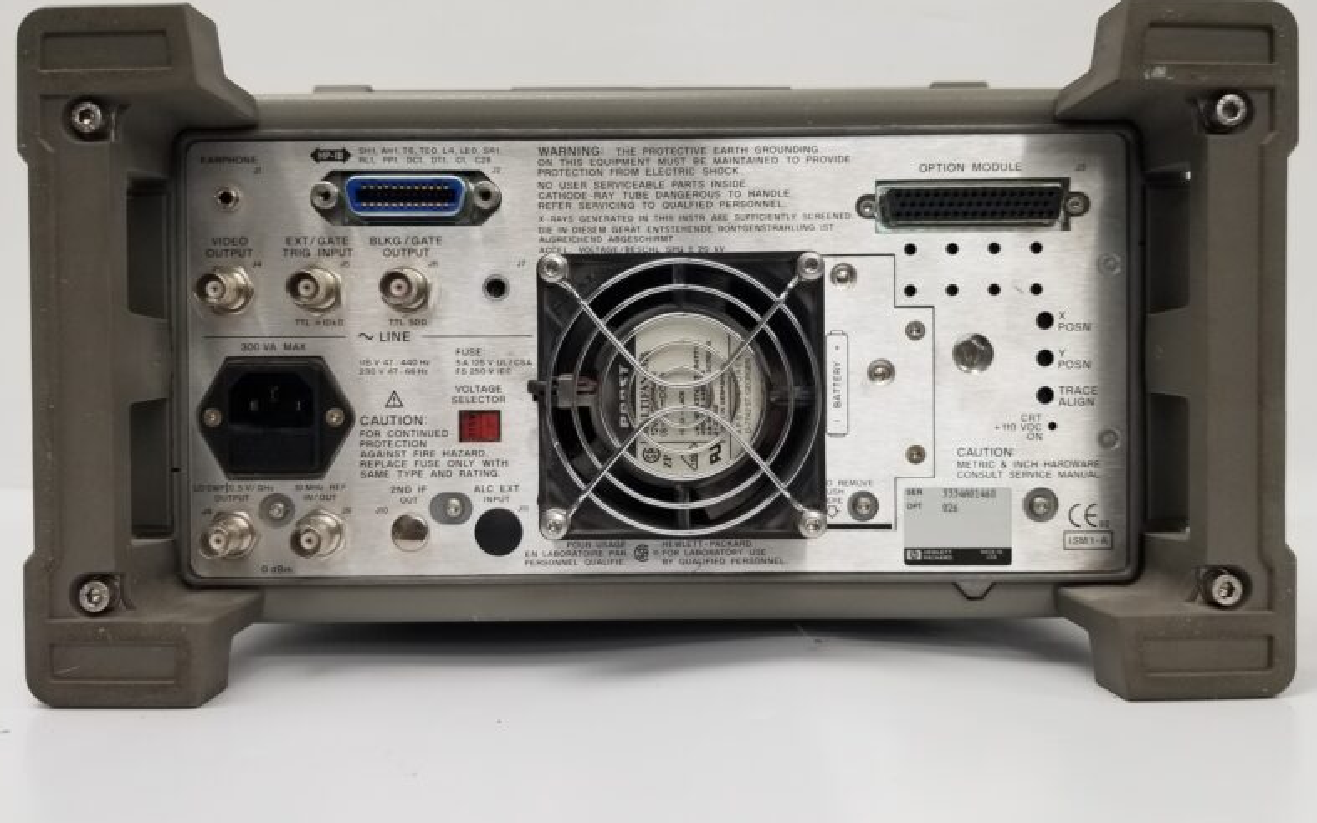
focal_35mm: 28
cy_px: 351
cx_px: 656
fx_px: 1005
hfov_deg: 66.5
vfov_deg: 44.4
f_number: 1.7
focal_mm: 4.25
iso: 64
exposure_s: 1/120
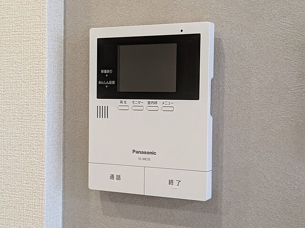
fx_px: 449
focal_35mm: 51
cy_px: 114
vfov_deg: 28.6
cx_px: 152
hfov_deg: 37.5
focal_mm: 5.43
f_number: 1.89
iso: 67
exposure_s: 1/24
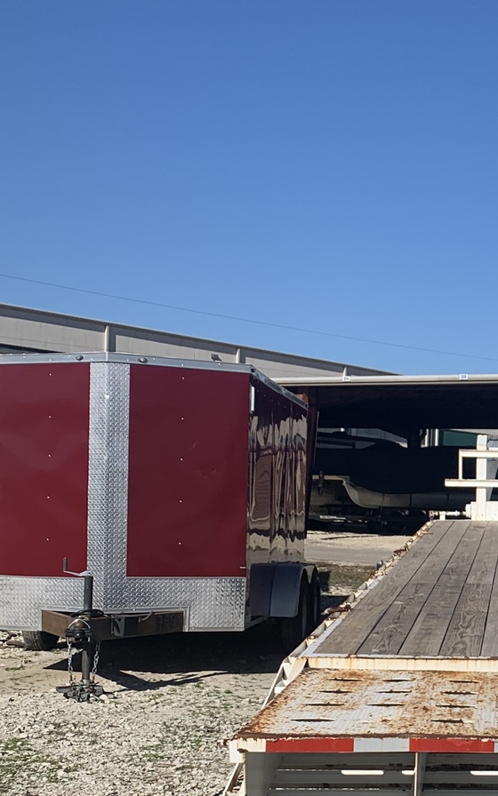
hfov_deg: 19.2
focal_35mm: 62
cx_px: 671
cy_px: 500
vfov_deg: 32.8
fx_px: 1346
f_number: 1.8
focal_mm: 4.25
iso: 25
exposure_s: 1/3401
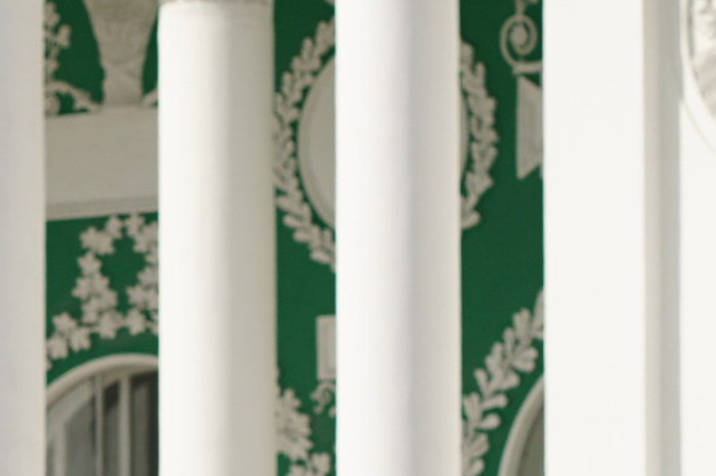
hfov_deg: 3.7
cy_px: 519
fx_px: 11151
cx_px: -459
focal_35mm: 561
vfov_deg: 2.4
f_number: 5
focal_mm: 85
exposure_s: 1/1000
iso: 160
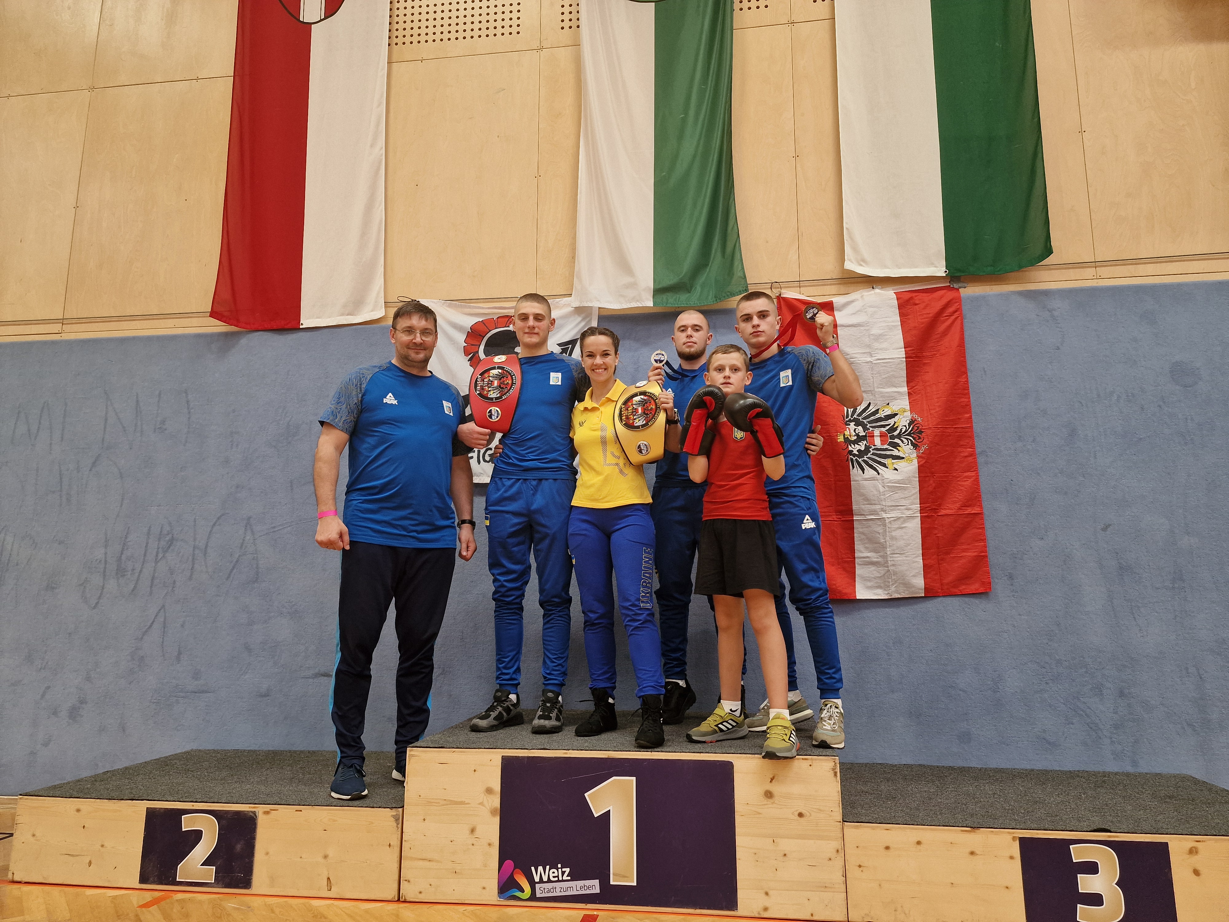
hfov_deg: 73.9
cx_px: 614
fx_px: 817
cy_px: 461
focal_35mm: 23
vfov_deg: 58.9
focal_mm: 6.4
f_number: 1.8
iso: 200
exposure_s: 1/100
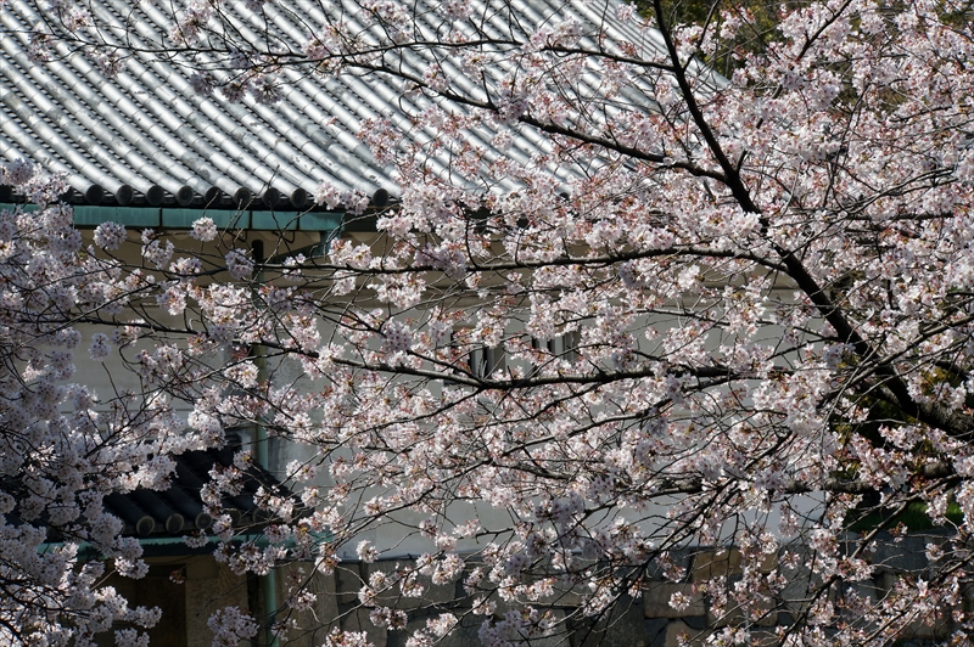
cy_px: 324
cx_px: 487
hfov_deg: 16.4
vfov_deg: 10.9
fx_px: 3382
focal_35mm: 125
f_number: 9
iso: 100
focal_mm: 83.4
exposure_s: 1/200
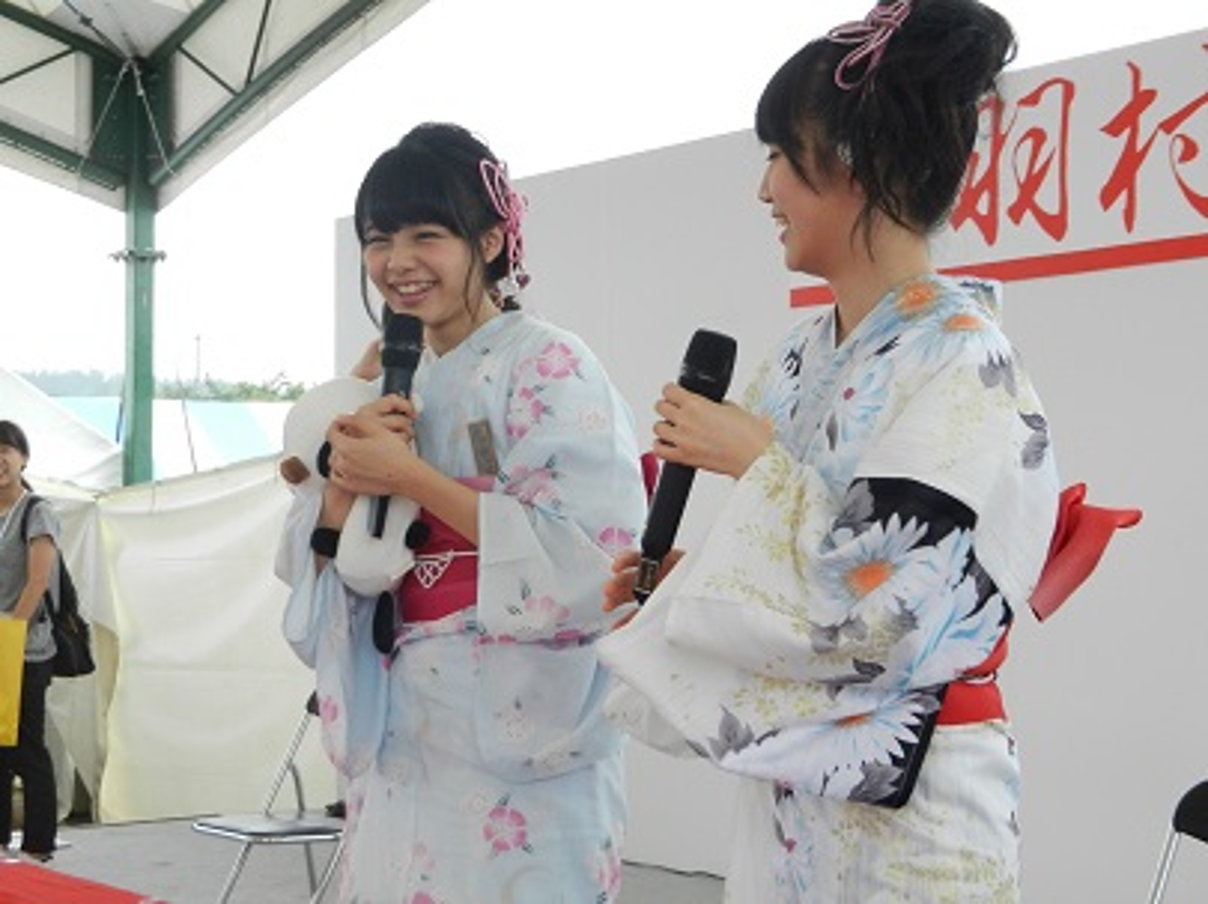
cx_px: 604
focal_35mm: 60
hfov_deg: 32.2
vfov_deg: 24.4
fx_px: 2092
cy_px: 452
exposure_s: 1/250
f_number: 4.5
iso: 360
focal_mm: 10.9
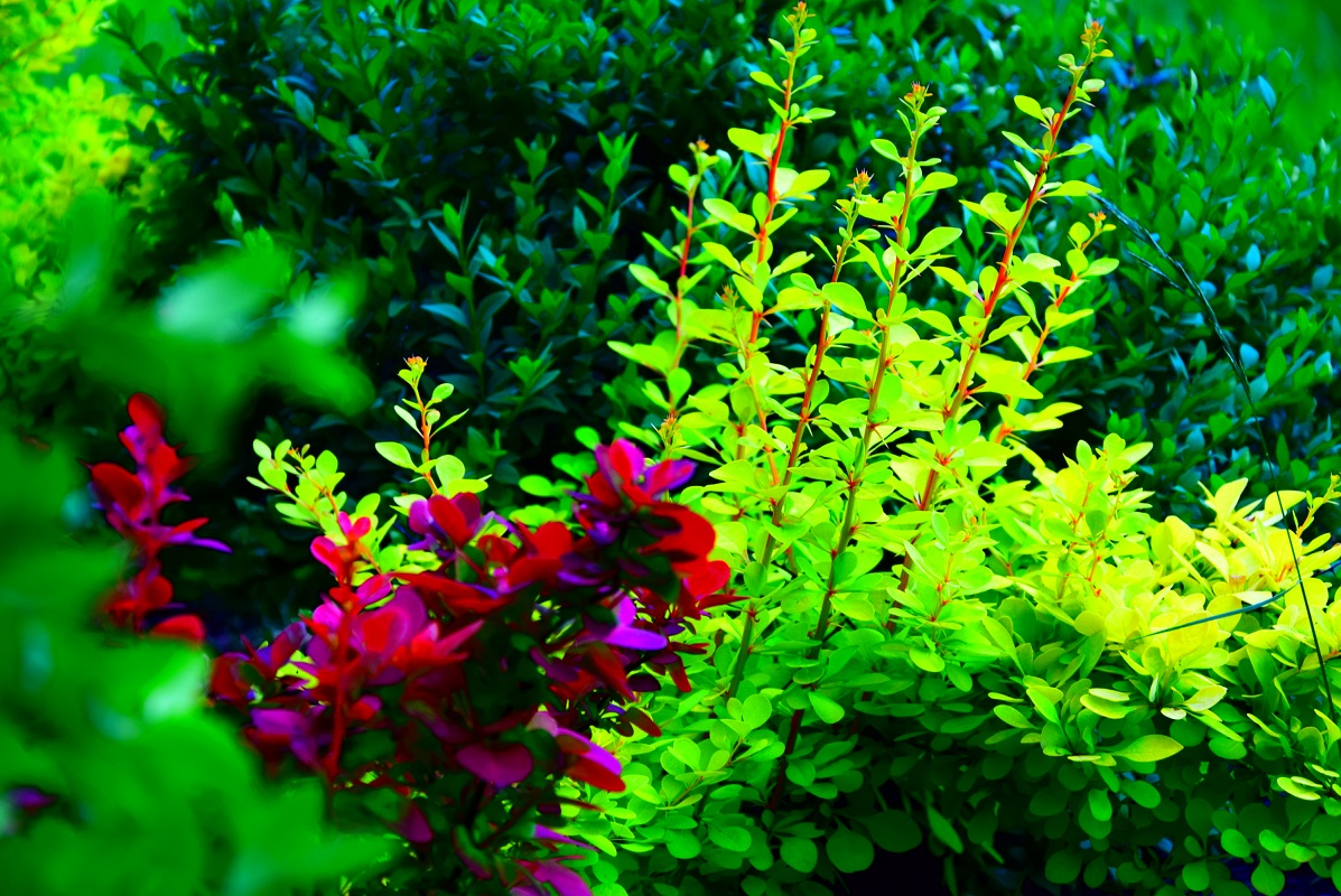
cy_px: 448
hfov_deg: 18.2
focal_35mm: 112
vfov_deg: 12.2
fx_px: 4194
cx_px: 670
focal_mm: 75
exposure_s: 1/80
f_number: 5.3
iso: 400
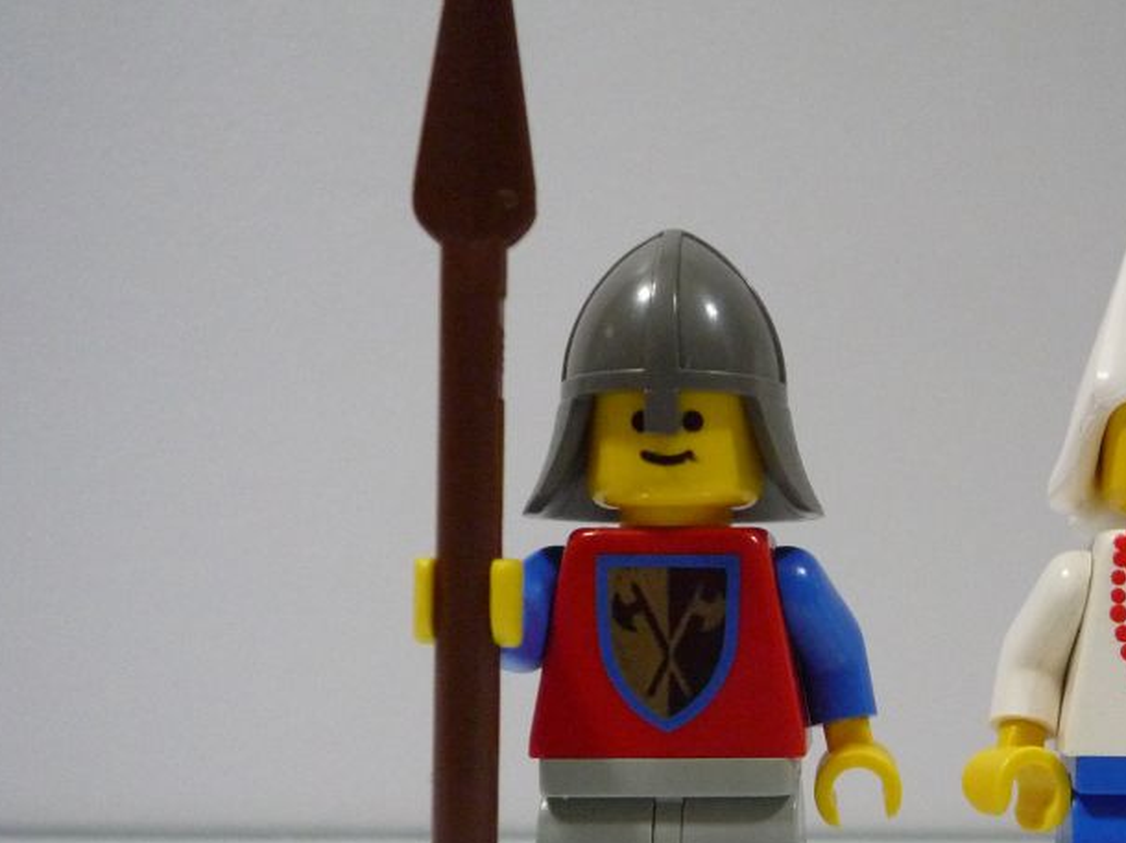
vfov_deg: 33.9
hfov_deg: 42.8
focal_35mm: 42
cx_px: 903
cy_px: 588
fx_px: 1366
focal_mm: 4.4
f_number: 2.8
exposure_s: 1/30
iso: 400
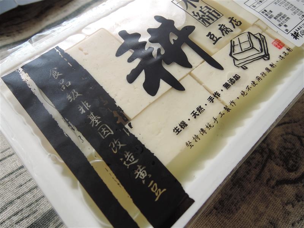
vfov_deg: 56.8
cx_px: 152
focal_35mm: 24
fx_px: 211
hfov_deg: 71.6
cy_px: 114
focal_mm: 5.1
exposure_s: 1/30
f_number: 2.8
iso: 100
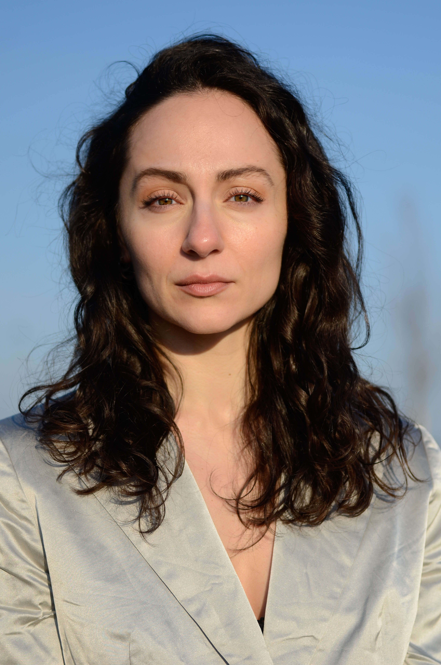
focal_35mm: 105
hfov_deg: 13.0
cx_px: 220
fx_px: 1938
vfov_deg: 19.5
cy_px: 332
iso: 125
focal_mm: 70
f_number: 2.8
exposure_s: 1/2500
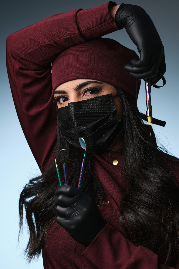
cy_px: 134
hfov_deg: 18.2
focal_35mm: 75
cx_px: 90
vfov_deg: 27.0
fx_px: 559
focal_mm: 50
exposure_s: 1/250
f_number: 5.6
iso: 160
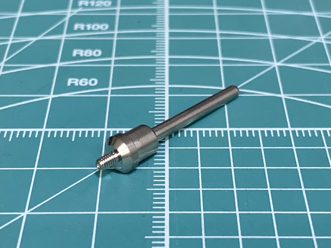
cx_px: 166
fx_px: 746
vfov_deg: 18.9
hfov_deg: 25.0
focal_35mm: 78
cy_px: 124
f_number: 1.8
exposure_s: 1/77
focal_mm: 4.25
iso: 125
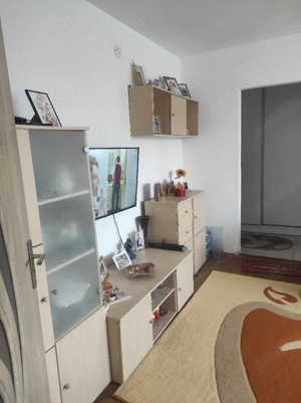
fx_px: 290
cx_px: 150
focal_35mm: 25
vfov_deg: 69.4
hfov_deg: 54.8
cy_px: 202
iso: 744
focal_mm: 5.43
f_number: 1.89
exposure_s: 1/33
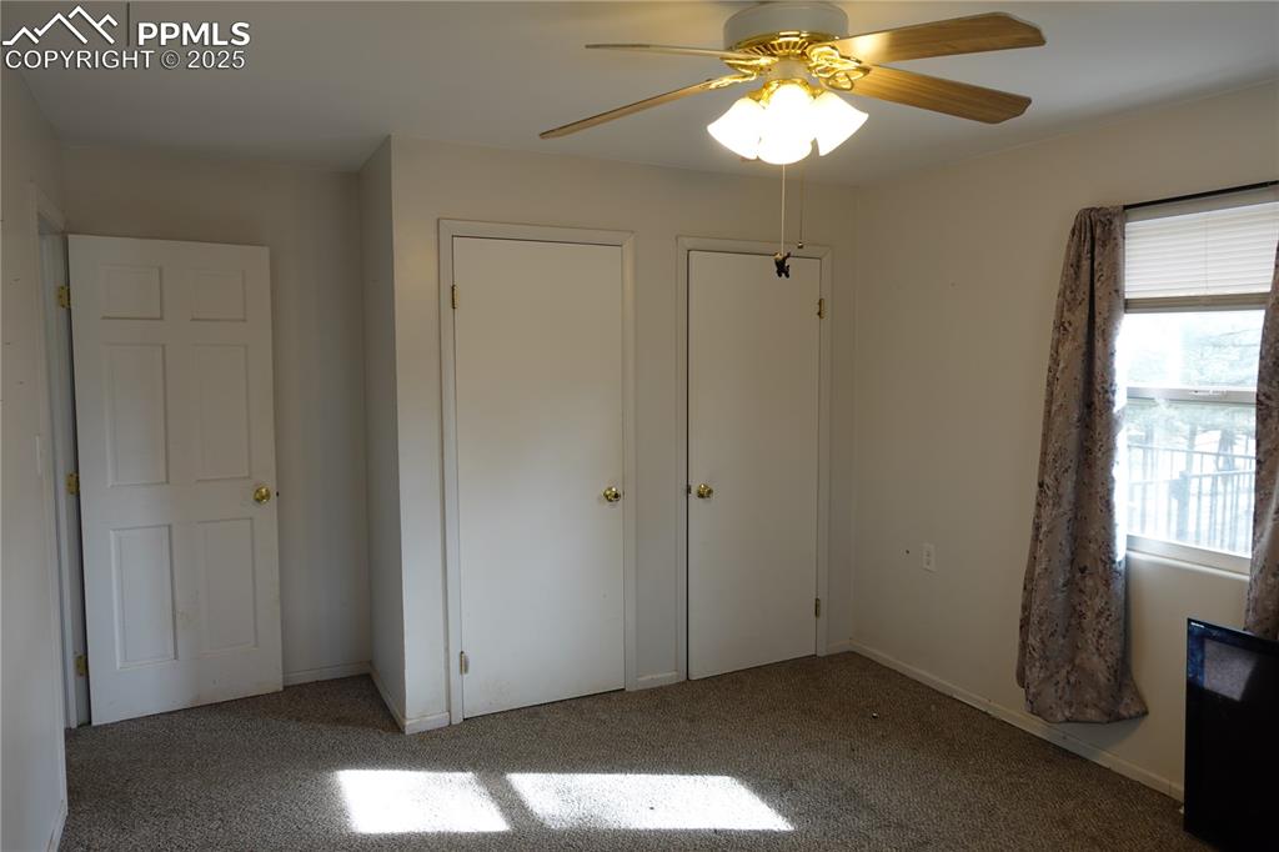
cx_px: 640
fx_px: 852
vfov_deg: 53.1
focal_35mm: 24
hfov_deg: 73.8
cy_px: 426
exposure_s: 1/40
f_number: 3.5
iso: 125
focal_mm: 9.4
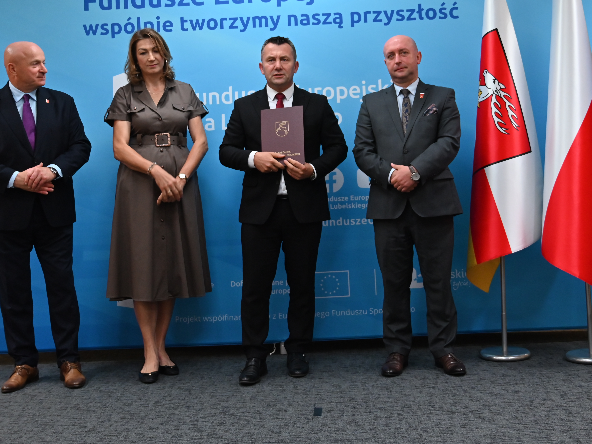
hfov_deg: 40.5
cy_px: 152
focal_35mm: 47
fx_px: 799
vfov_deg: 30.8
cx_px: 349
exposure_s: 1/125
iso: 1600
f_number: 4
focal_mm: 31.5
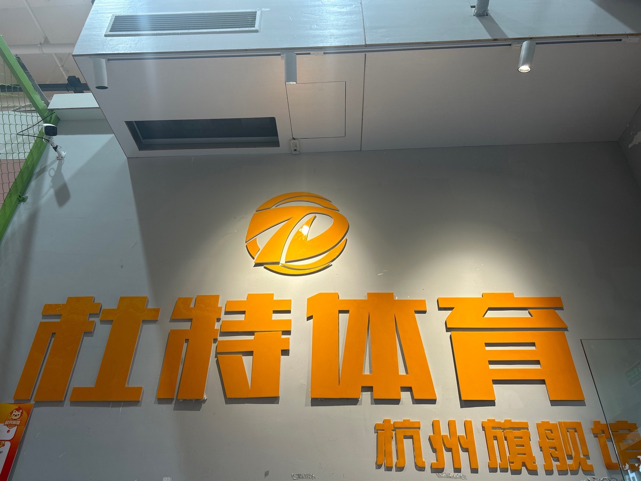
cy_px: 240
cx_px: 320
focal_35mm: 26
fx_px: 481
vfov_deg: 53.1
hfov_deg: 67.3
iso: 32
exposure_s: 1/100
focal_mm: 5.7
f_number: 1.5
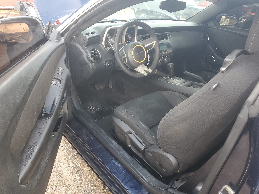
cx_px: 130
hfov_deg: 67.3
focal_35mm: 26
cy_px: 97
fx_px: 195
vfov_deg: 53.1
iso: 76
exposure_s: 1/120
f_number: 1.5
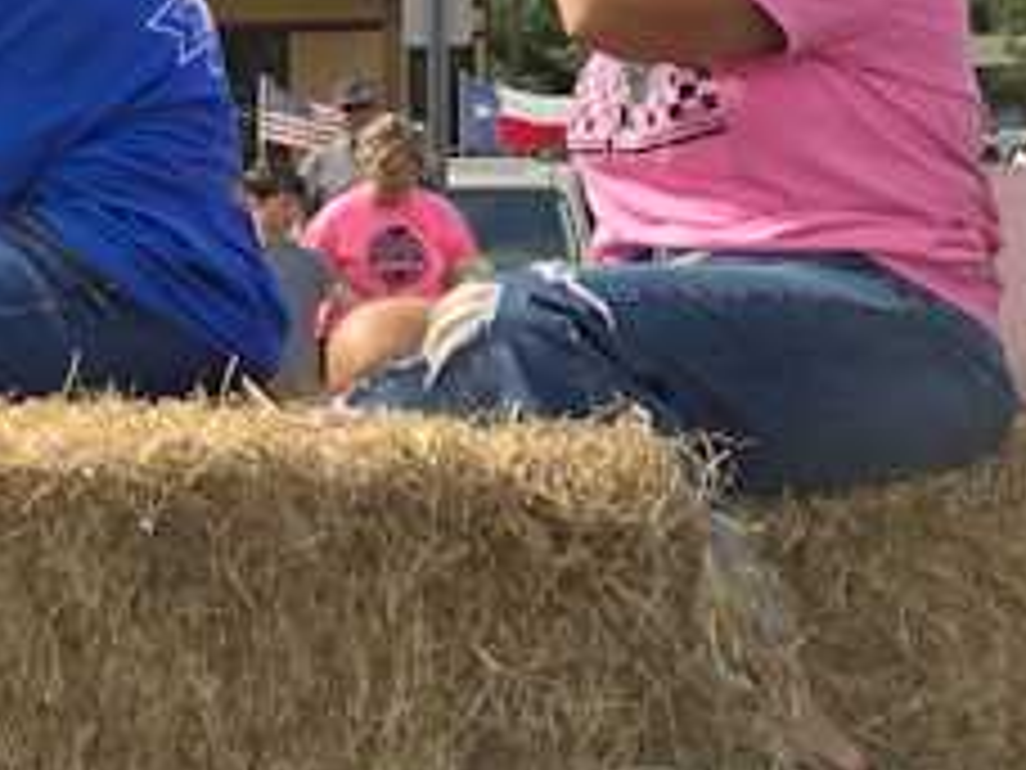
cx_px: -855
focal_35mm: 101
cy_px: 207
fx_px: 2994
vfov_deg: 14.6
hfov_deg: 16.2
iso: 25
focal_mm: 5.4
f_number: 1.8
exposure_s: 1/2271
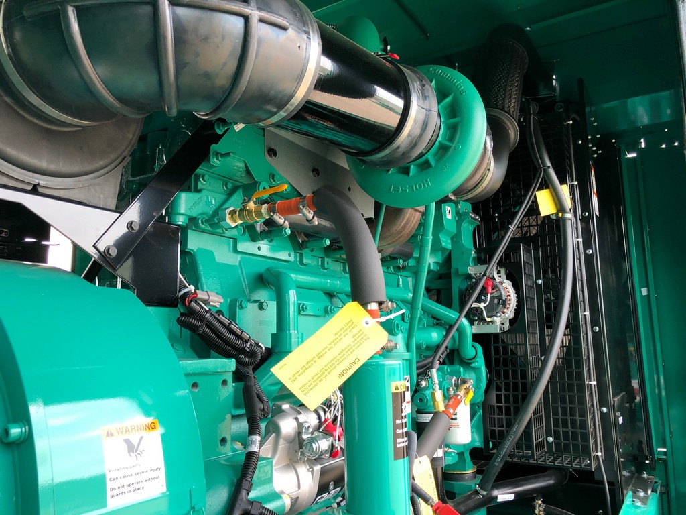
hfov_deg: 63.4
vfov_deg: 49.7
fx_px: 555
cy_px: 258
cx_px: 343
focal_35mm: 28
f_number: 1.8
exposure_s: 1/120
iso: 25
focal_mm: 4
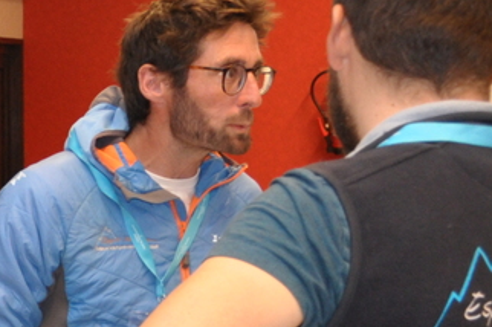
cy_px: 325
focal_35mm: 156
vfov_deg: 8.7
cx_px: -599
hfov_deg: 11.4
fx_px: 2136
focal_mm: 21
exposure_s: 1/30
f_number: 3.8
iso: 560
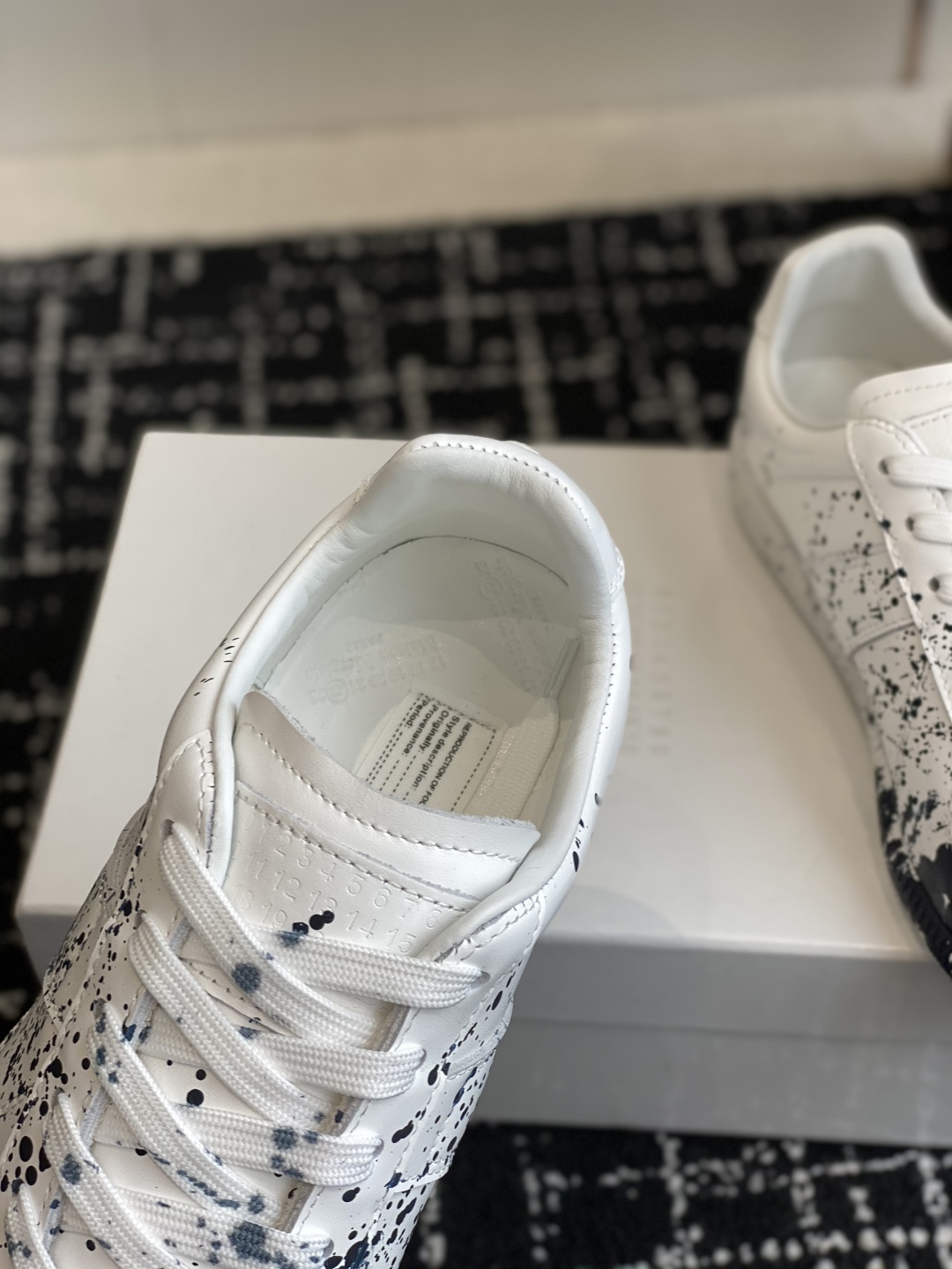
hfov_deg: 28.0
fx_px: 1907
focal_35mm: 52
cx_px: 476
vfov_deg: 36.8
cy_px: 634
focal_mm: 6
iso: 25
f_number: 2
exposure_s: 1/122
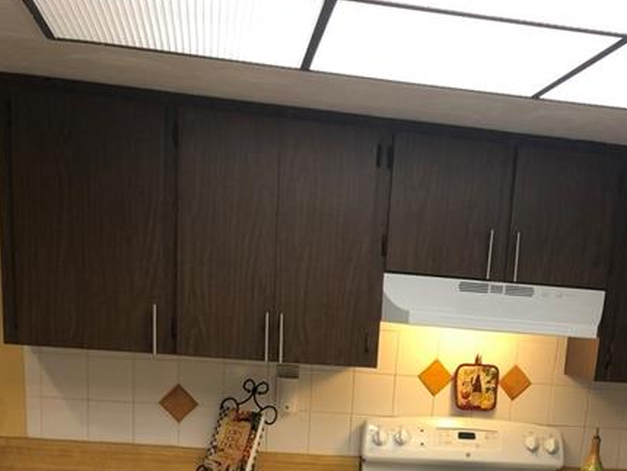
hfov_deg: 37.9
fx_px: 906
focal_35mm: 50
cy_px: 550
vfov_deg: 26.3
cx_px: 392
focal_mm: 4
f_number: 1.8
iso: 25
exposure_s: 1/40
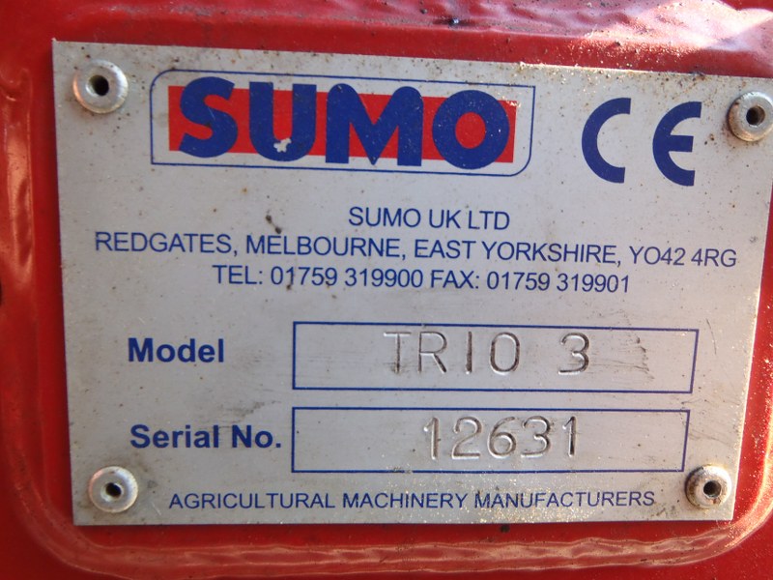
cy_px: 290
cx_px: 386
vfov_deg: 49.7
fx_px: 625
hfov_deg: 63.4
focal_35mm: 28
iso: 125
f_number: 3.5
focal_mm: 5
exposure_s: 1/30
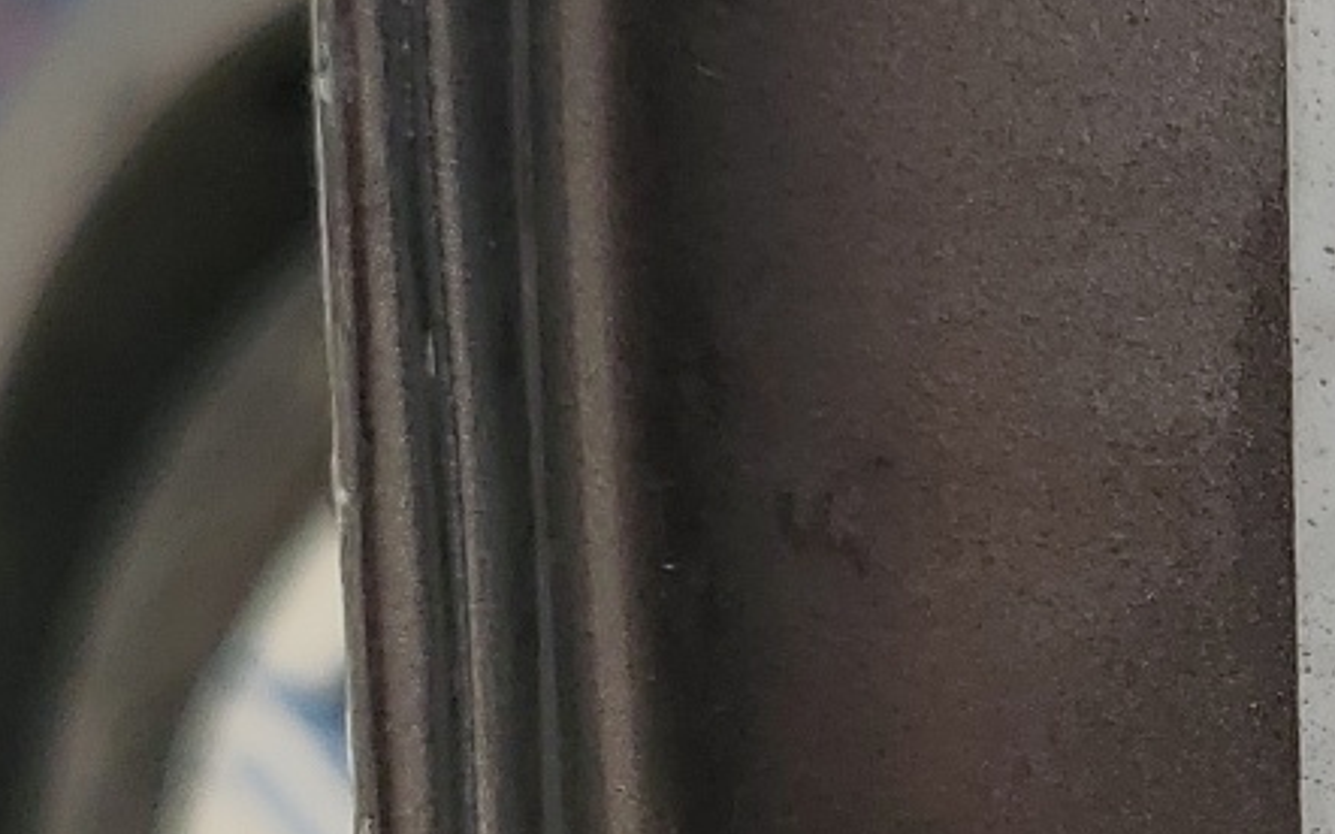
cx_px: 1682
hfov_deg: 15.1
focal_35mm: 133
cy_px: 639
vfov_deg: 9.8
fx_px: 4838
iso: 50
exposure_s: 1/3333
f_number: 1.5
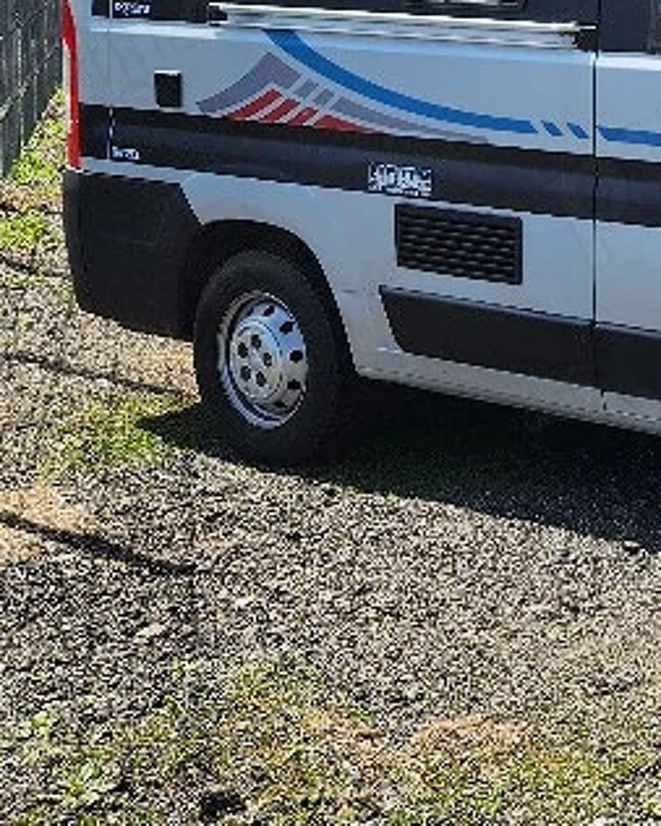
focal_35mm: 71
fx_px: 1735
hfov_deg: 18.9
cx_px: 1001
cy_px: 47
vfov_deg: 25.7
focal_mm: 5.4
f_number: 1.8
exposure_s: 1/1429
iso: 20
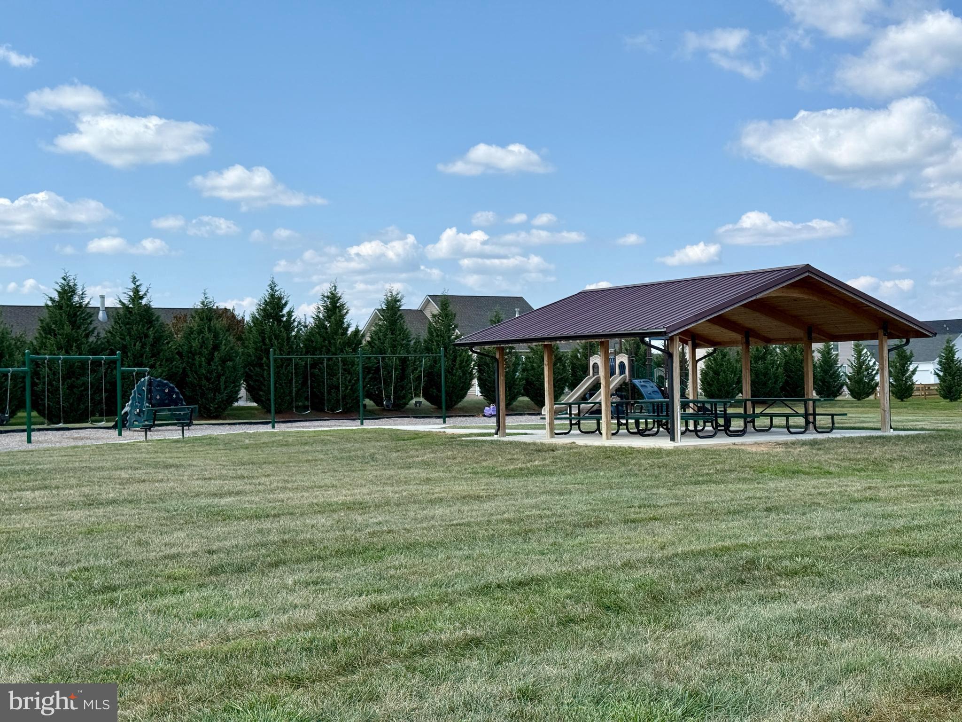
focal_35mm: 48
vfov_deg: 30.3
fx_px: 1334
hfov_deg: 39.7
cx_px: 481
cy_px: 361
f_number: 1.78
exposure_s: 1/5208
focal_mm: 6.76
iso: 64
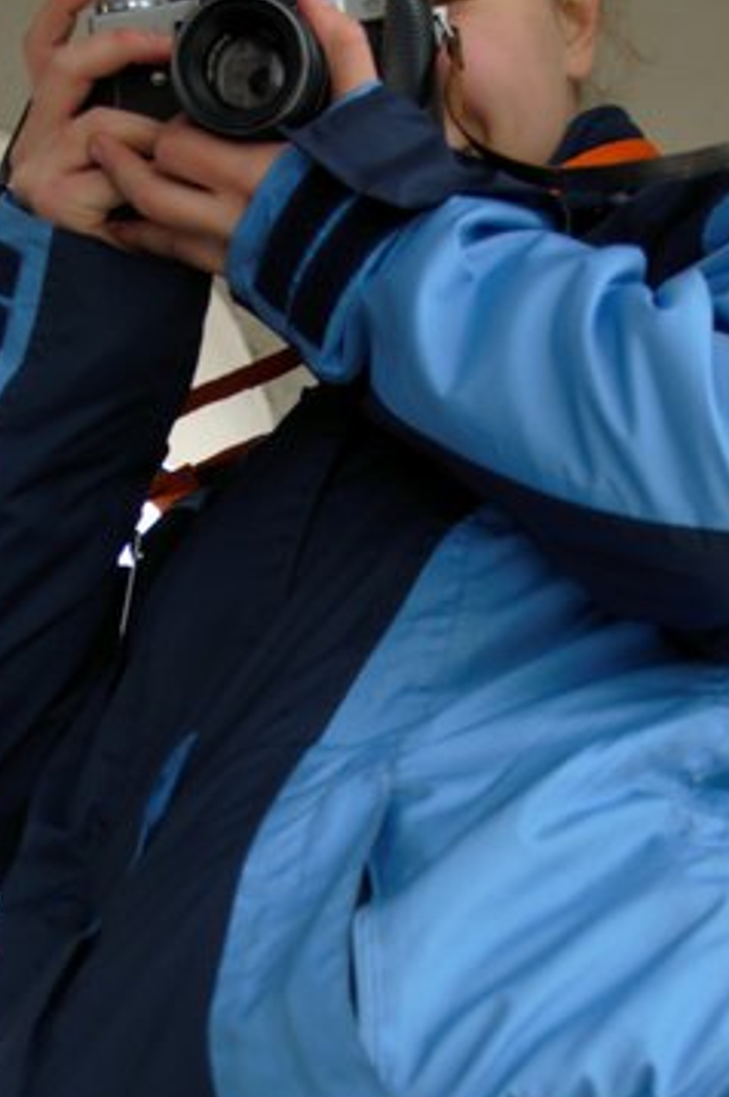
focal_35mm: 90
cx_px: 345
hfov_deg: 15.2
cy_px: 699
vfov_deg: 22.6
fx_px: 2739
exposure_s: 1/160
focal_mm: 28
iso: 200
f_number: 5.6
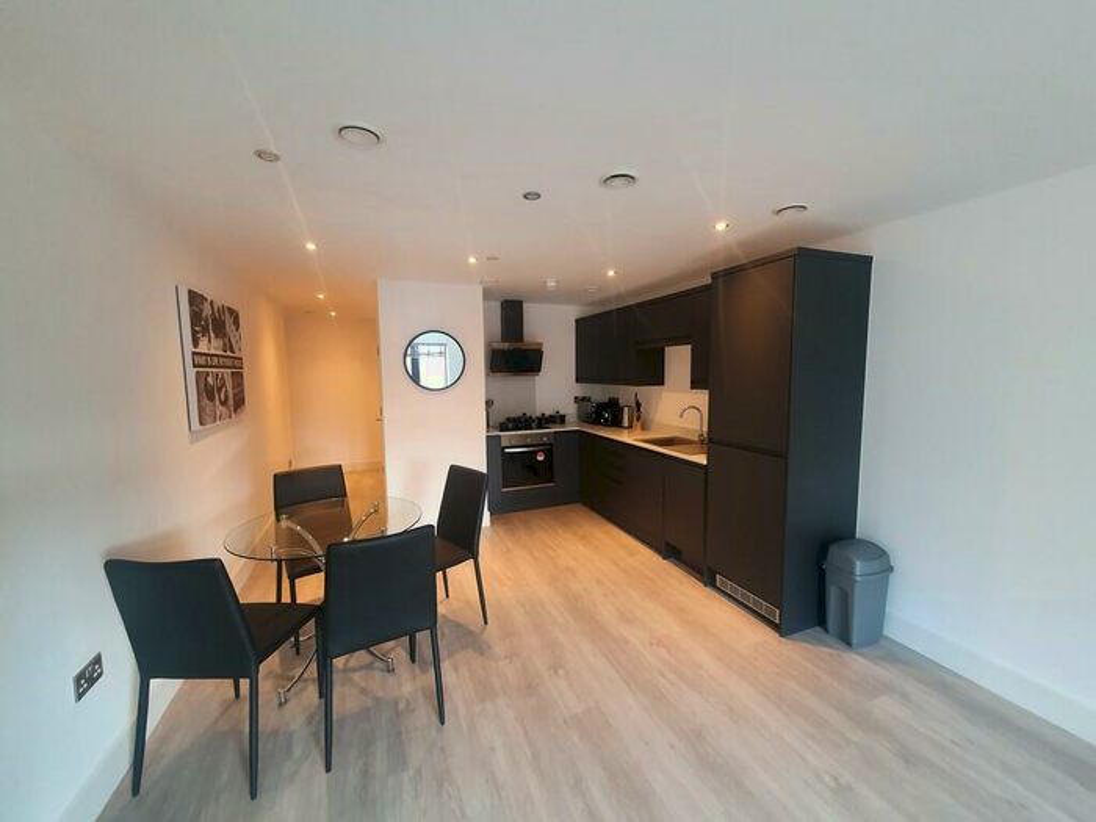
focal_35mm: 13
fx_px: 412
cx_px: 548
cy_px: 411
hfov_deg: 106.2
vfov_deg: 89.9
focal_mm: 1.8
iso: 250
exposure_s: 1/50
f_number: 2.2
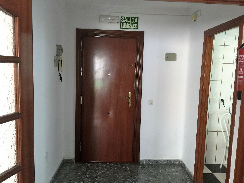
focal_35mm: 29
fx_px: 204
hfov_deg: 61.7
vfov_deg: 48.2
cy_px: 92
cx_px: 122
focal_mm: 4.15
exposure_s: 1/10
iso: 100
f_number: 2.2
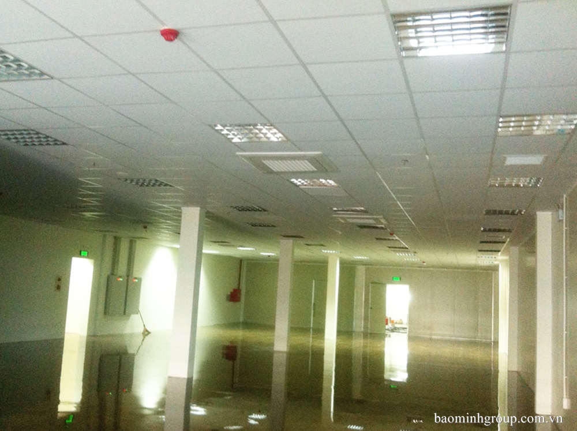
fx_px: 583
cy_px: 216
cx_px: 288
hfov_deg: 52.7
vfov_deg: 40.6
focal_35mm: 35
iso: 320
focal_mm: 3.85
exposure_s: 1/15
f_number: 2.8
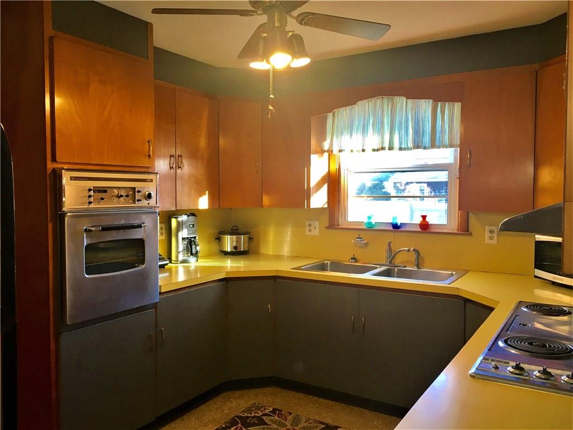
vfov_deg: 48.2
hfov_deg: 61.7
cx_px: 286
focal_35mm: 29
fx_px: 480
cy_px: 215
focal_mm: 4.15
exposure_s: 1/30
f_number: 2.2
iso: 50
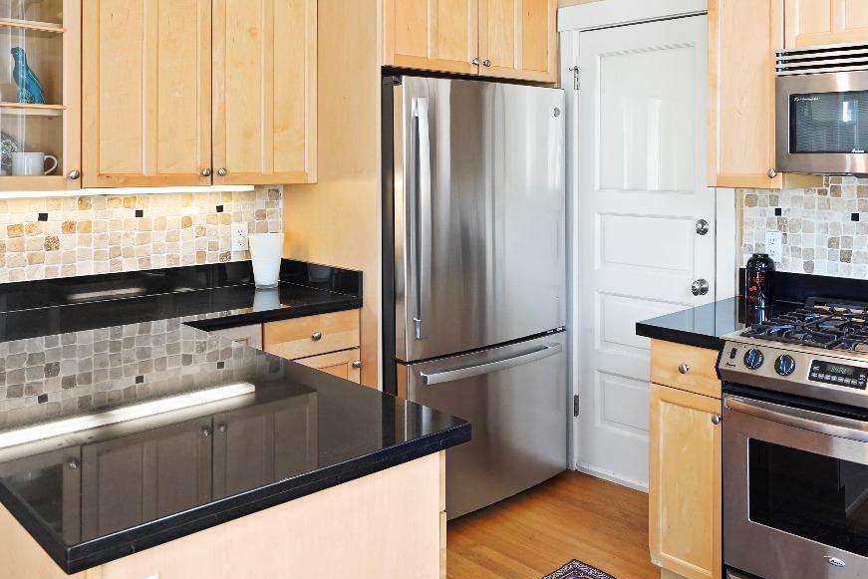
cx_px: 644
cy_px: 147
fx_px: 748
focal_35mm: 31
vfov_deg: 41.2
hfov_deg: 57.4
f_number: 5.6
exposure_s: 1/60
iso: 1250
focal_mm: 18
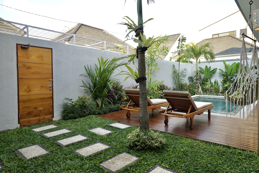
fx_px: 158
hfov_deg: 78.5
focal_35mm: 22
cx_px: 130
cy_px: 86
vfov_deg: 57.3
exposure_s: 1/80
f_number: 5
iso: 100
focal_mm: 15
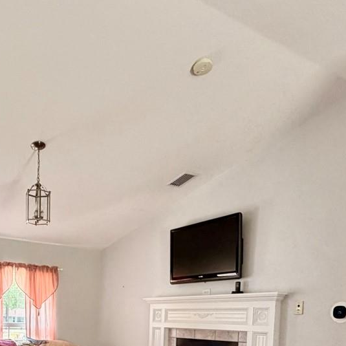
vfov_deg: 39.6
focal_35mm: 37
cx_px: 83
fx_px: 418
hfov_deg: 43.4
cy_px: 345
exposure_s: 1/121
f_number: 2.2
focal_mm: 2.22
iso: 200
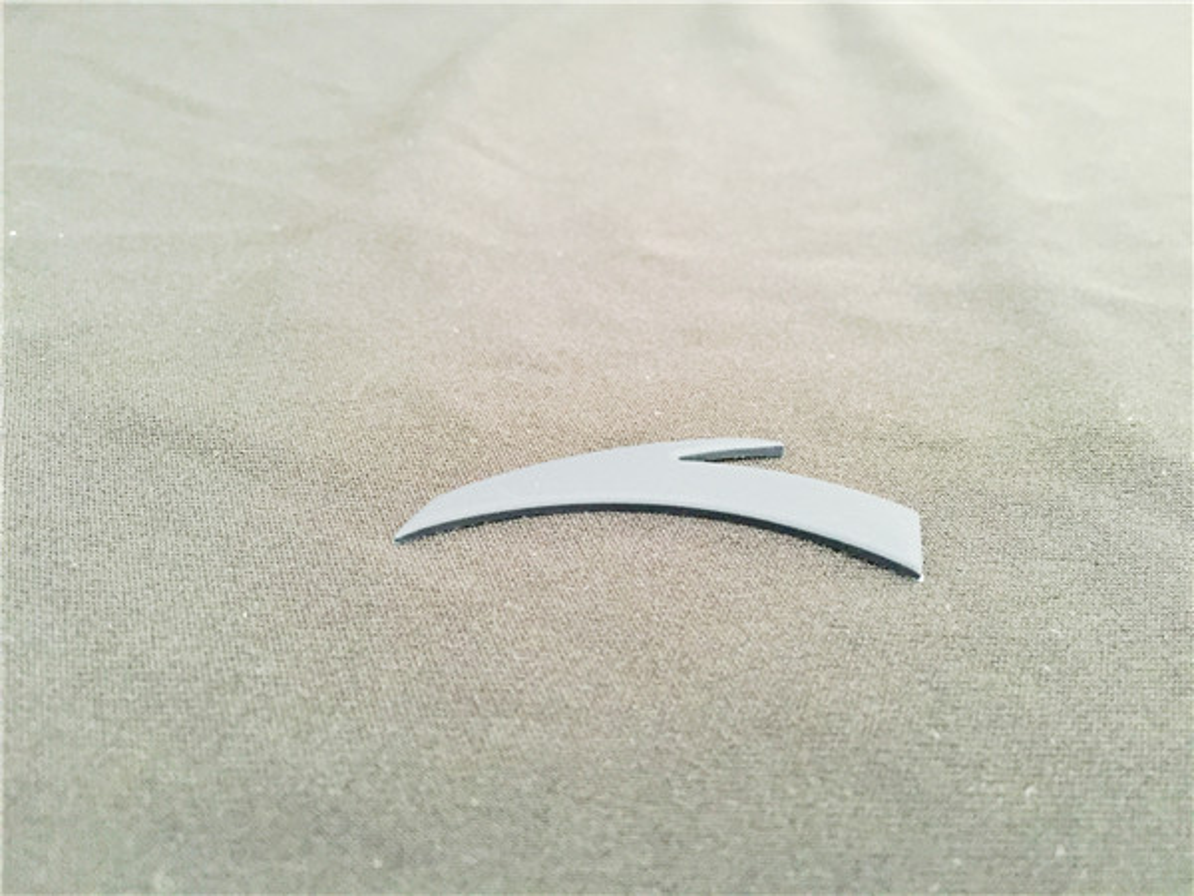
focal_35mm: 29
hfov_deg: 61.7
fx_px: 1000
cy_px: 448
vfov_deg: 48.2
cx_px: 597
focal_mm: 4.15
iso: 400
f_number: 2.2
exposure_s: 1/17
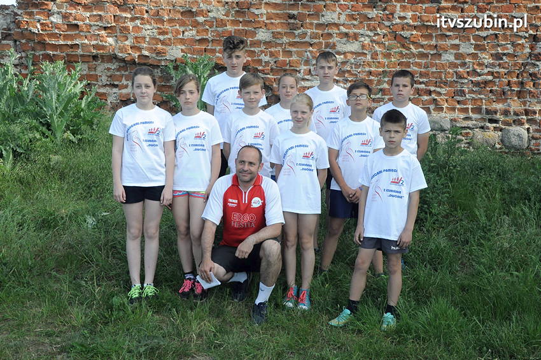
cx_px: 270
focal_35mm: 42
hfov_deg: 46.4
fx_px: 631
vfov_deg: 31.8
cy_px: 180
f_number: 10
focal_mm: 28
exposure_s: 1/400
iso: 800
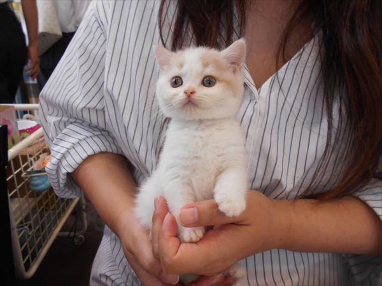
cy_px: 143
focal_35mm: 26
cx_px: 191
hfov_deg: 67.3
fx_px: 287
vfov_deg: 53.1
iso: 140
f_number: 3.2
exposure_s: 1/30
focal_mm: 4.6
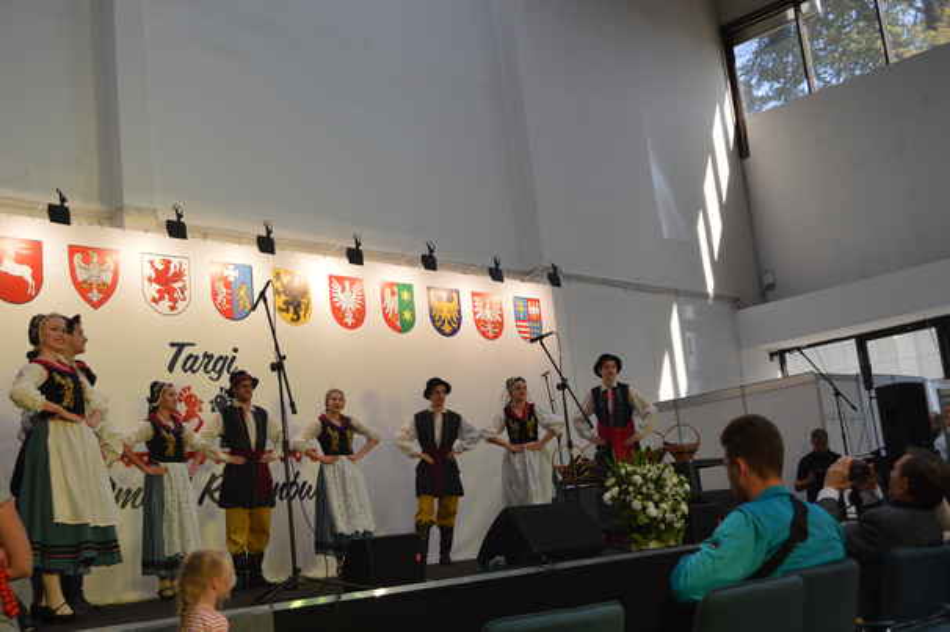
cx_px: 475
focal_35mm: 42
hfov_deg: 46.4
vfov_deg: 31.8
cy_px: 316
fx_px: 1107
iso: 400
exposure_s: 1/125
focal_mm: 28
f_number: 5.6
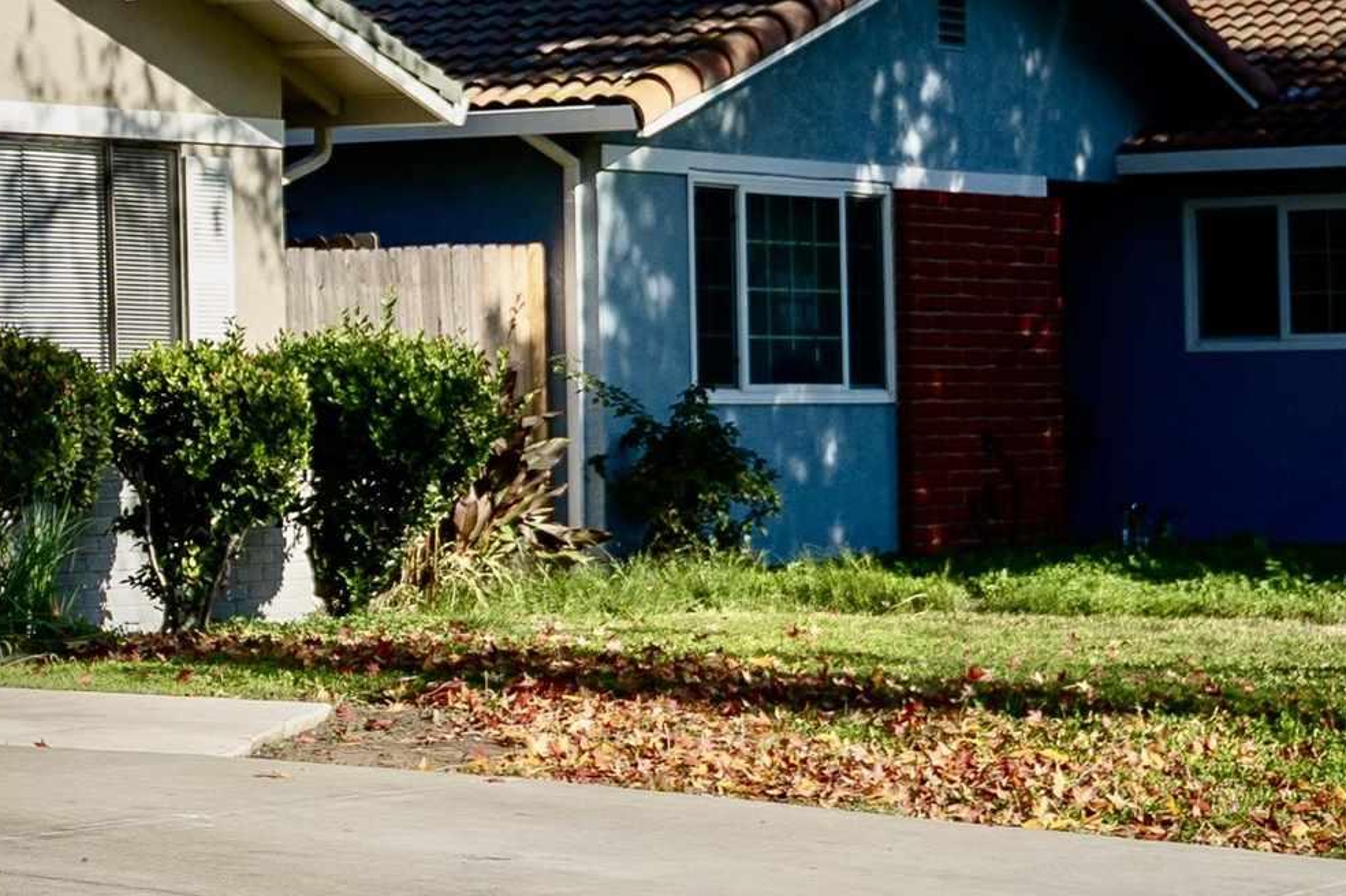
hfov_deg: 14.6
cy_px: 218
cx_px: -670
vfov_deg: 10.4
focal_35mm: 131
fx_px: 4896
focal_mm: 28
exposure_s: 1/1600
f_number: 2.8
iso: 64
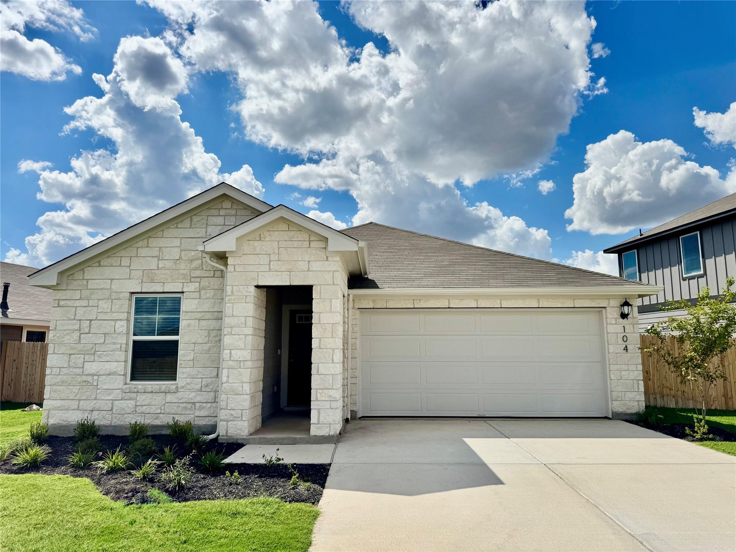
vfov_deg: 56.8
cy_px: 276
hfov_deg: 71.6
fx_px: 510
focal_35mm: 24
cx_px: 368
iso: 80
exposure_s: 1/12346
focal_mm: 6.76
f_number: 1.78
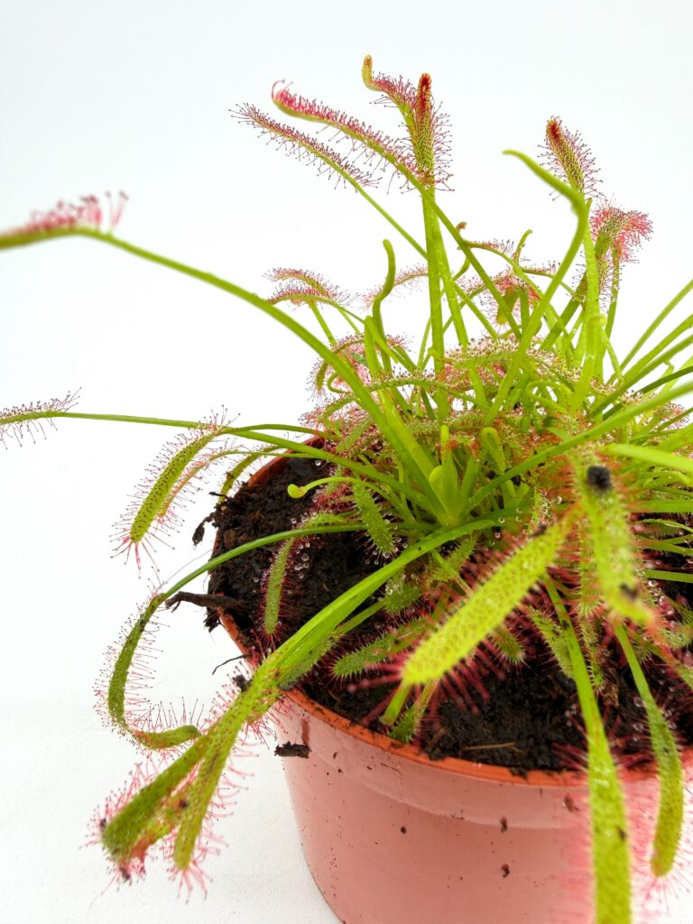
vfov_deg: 71.6
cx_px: 346
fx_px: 641
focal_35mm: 24
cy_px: 462
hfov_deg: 56.8
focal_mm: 2.22
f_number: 2.2
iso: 40
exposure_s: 1/195
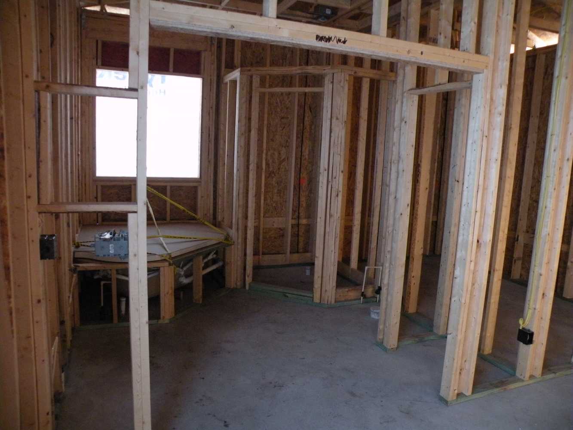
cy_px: 215
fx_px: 447
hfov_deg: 65.3
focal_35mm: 27
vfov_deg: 51.4
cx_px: 286
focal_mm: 4.7
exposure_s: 1/15.3
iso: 400
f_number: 2.8
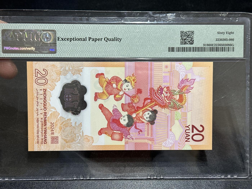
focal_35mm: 48
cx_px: 126
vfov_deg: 30.3
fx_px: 349
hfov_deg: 39.7
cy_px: 94
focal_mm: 6.86
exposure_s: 1/50
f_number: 1.78
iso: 125
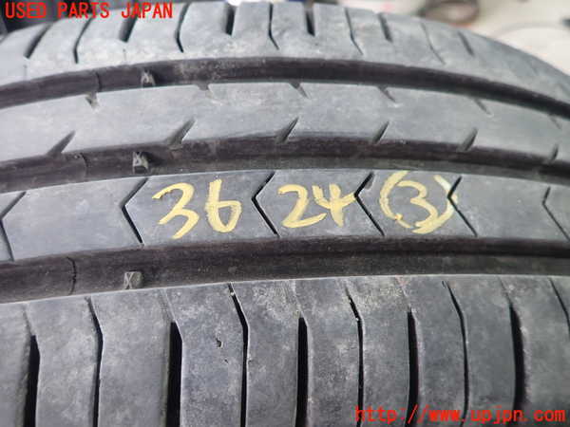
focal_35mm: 25
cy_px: 214
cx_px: 285
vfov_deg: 54.9
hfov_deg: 69.4
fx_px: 412
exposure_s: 1/40
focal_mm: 4.5
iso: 200
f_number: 2
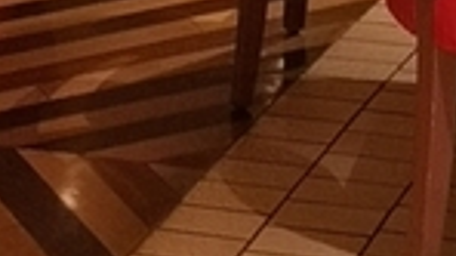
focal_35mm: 194
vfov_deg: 5.2
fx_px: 2344
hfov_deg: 10.9
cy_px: -956
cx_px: 559
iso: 320
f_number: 1.8
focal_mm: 3.95
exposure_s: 1/30
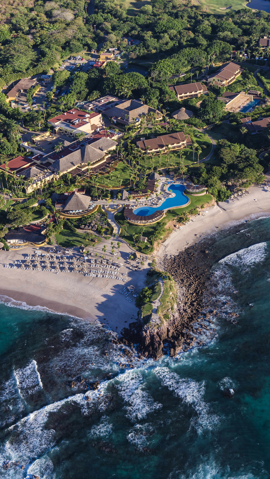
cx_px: 133
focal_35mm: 59
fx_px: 751
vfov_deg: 35.4
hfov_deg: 20.4
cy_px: 239
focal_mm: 56
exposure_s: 1/400
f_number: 6.3
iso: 500
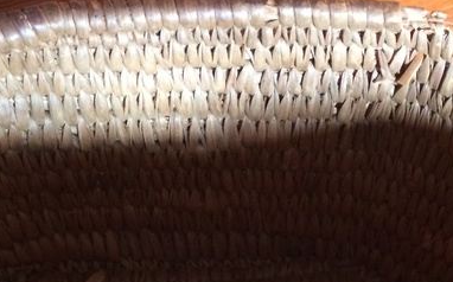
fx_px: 925
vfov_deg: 16.6
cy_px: 339
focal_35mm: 75
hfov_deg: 27.5
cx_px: 223
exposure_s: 1/30
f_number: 2.2
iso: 320
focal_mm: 4.12
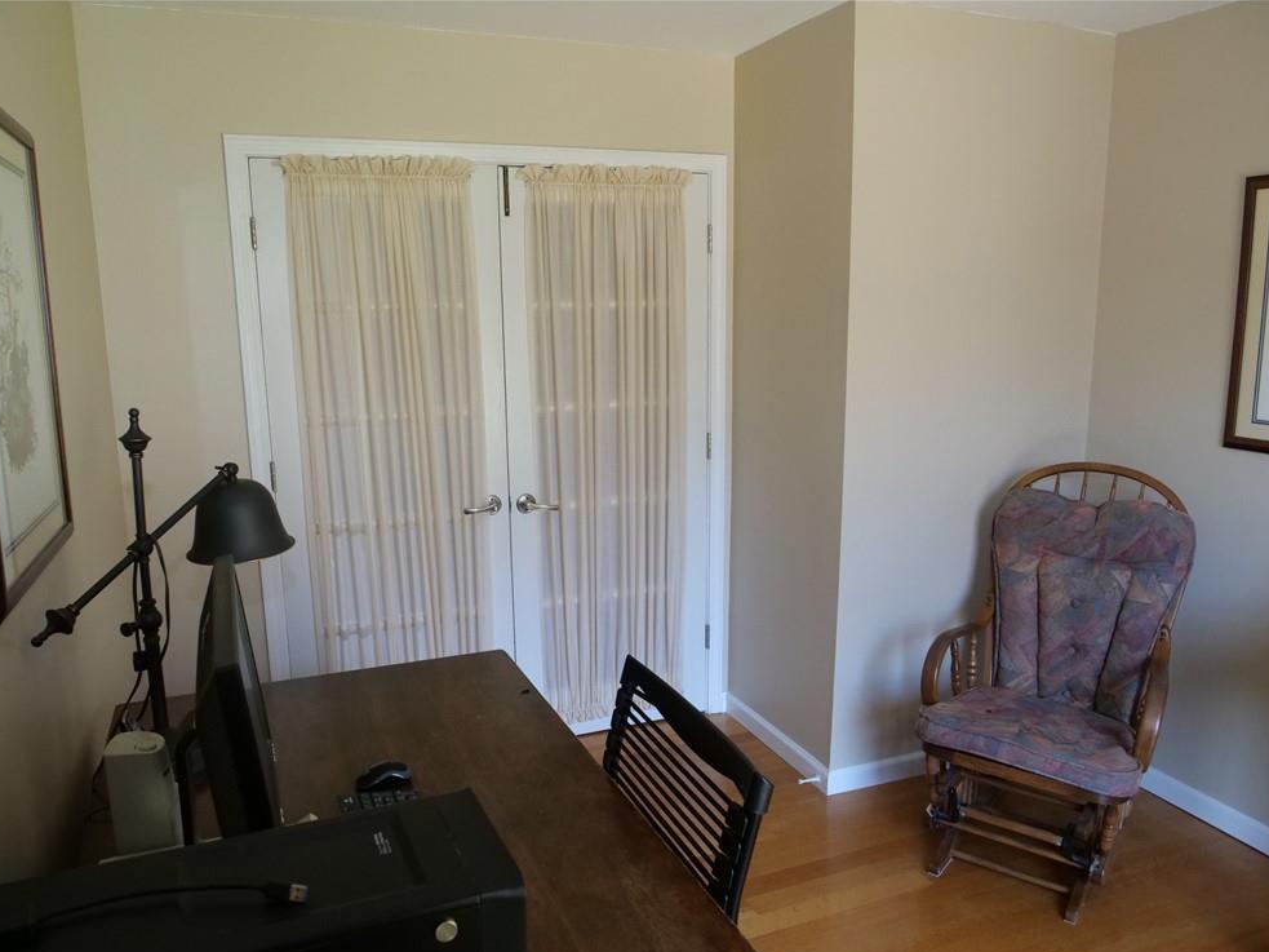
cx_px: 620
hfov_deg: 69.4
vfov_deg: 54.9
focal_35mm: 25
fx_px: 916
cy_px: 495
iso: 1600
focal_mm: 12
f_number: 4.5
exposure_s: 1/60
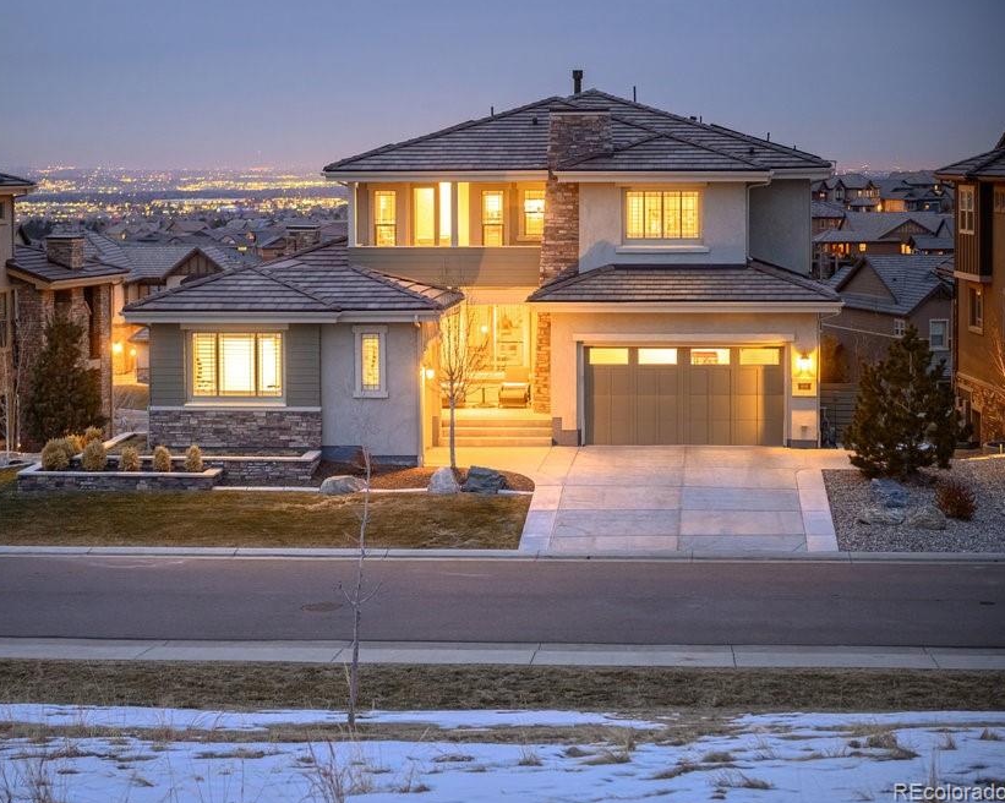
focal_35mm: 80
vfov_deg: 19.2
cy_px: 401
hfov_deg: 23.8
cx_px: 405
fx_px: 2378
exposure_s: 1/10
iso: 1000
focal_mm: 70
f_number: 2.8
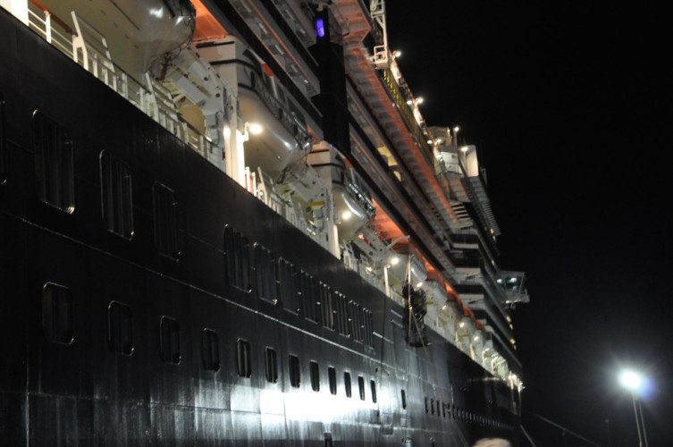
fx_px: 1260
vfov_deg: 20.1
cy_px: 224
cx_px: 336
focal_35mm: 68
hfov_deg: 29.9
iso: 1600
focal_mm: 45
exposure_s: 1/20
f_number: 4.8
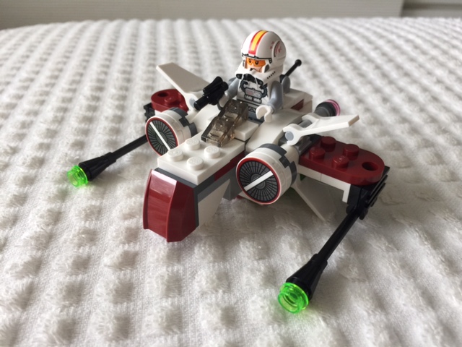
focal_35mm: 29
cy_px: 174
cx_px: 231
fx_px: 387
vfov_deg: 48.2
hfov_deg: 61.7
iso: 40
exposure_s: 1/30
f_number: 2.2
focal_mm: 4.15
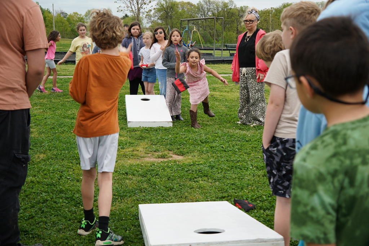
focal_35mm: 48
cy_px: 123
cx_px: 184
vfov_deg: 28.1
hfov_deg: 41.1
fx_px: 492
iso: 100
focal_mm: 32
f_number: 4
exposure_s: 1/160
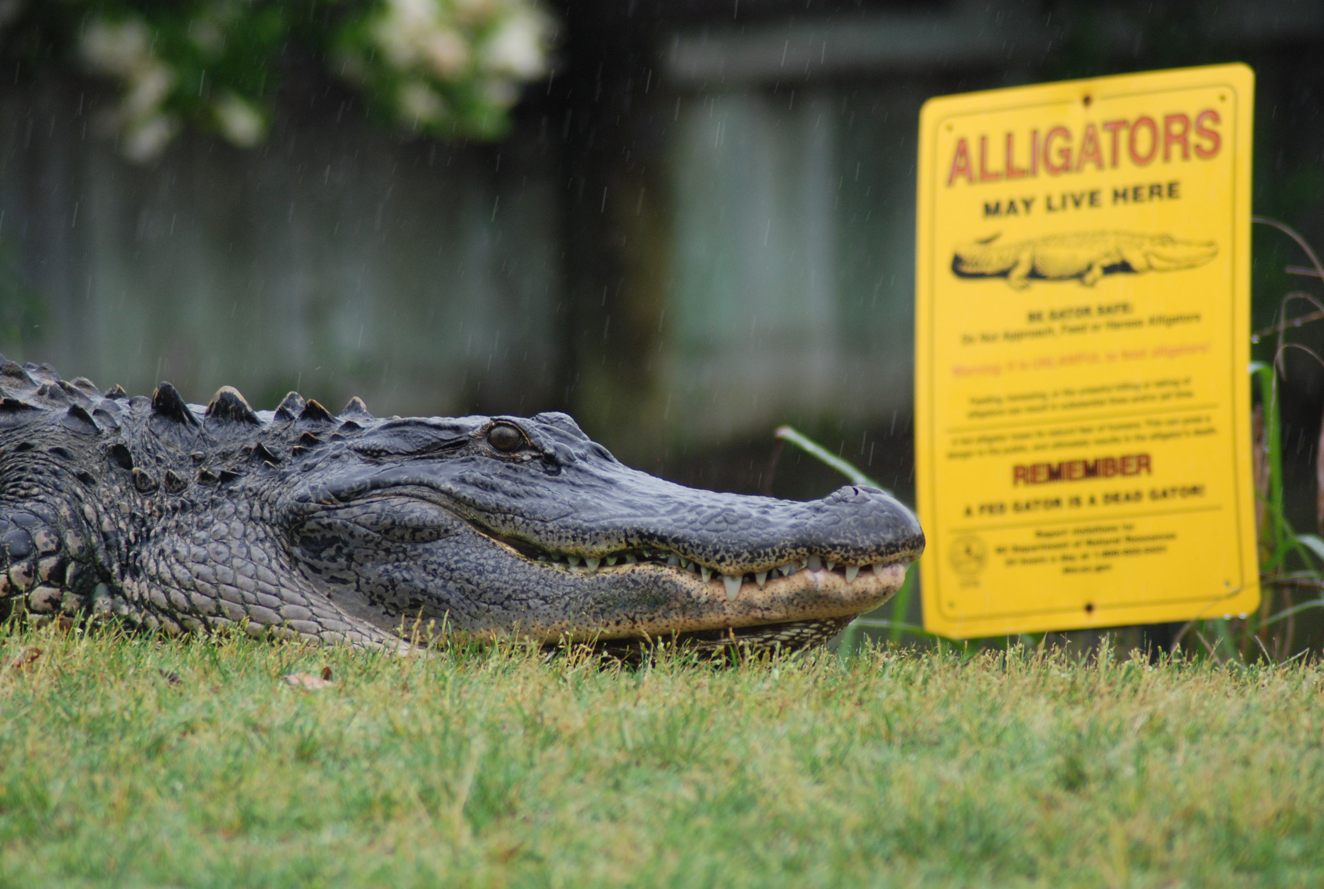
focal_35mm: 330
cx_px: 662
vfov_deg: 4.2
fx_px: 12162
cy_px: 444
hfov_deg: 6.2
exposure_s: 1/250
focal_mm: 220
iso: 400
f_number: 5
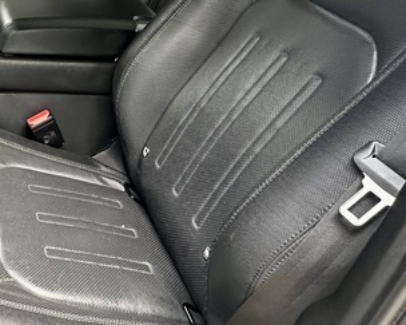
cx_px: -43
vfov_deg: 32.3
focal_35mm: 46
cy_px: 98
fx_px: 553
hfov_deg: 34.7
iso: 500
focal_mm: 2.22
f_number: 2.2
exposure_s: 1/60
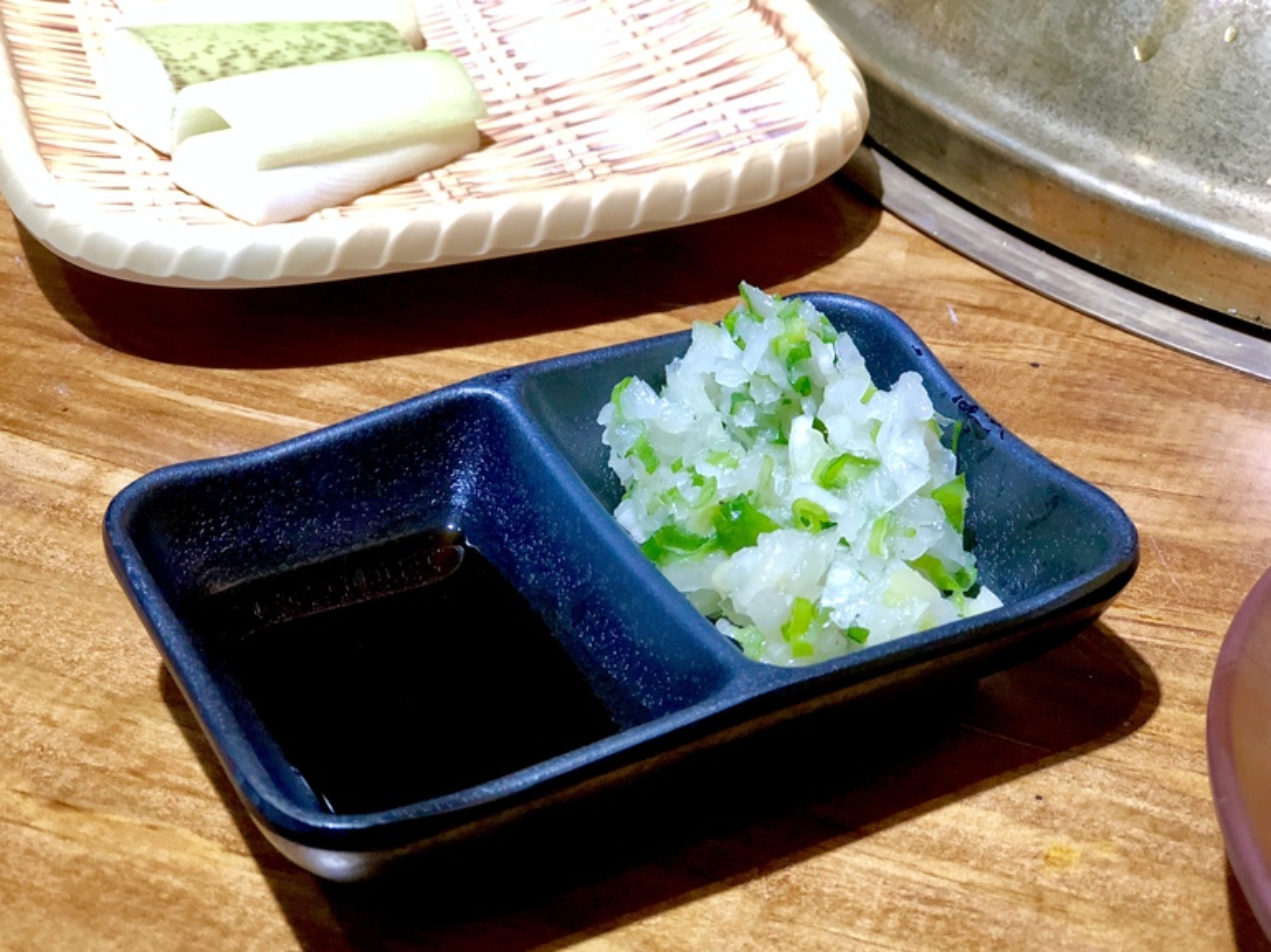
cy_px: 523
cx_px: 577
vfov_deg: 23.3
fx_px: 2312
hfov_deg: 30.7
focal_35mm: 63
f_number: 2.8
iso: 320
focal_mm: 6.6
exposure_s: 1/60
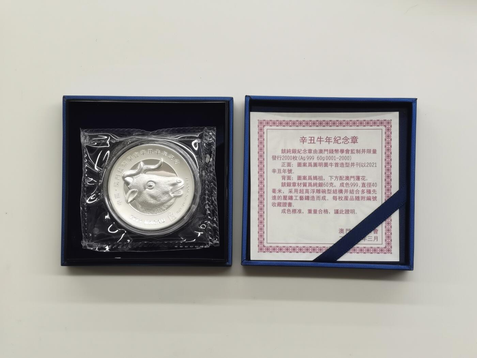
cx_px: 238
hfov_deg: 24.1
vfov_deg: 18.2
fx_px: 1116
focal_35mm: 81
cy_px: 179
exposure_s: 1/100
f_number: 16
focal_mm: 7.48
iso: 200
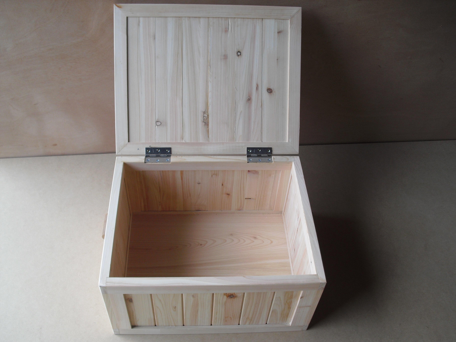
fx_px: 474
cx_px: 228
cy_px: 171
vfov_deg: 39.7
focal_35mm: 36
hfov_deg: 51.4
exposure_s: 1/160
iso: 100
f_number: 3.1
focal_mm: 6.3
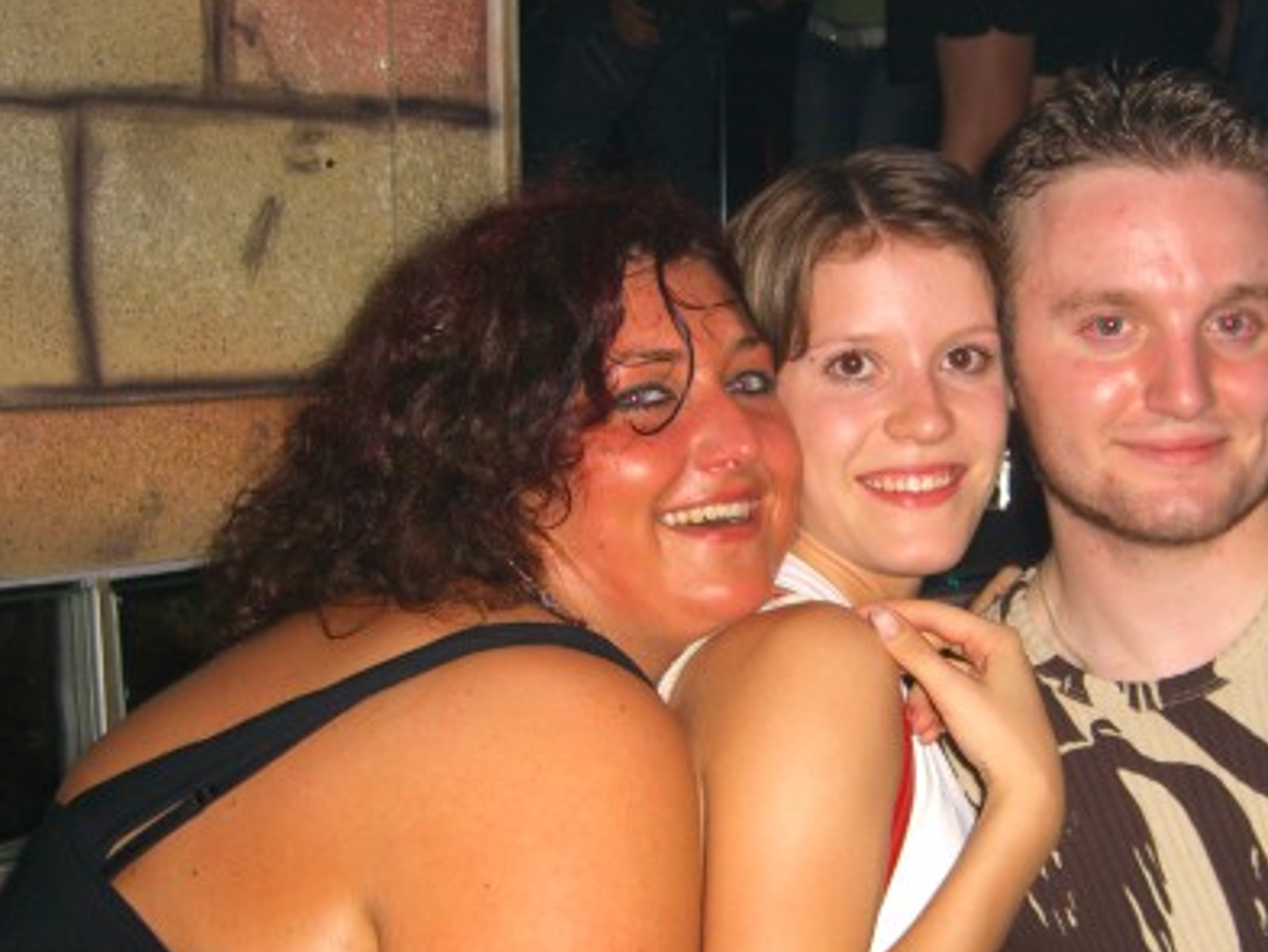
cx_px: 852
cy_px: 629
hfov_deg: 32.9
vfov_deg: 25.1
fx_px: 2125
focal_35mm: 58
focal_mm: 7.9
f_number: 2.8
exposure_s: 1/60
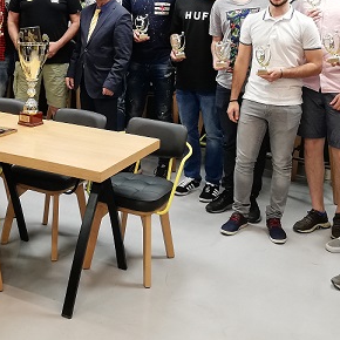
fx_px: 633
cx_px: 108
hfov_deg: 29.8
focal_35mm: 57
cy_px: 46
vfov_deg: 29.1
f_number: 2.2
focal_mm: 3.81
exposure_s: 1/33.3
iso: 200
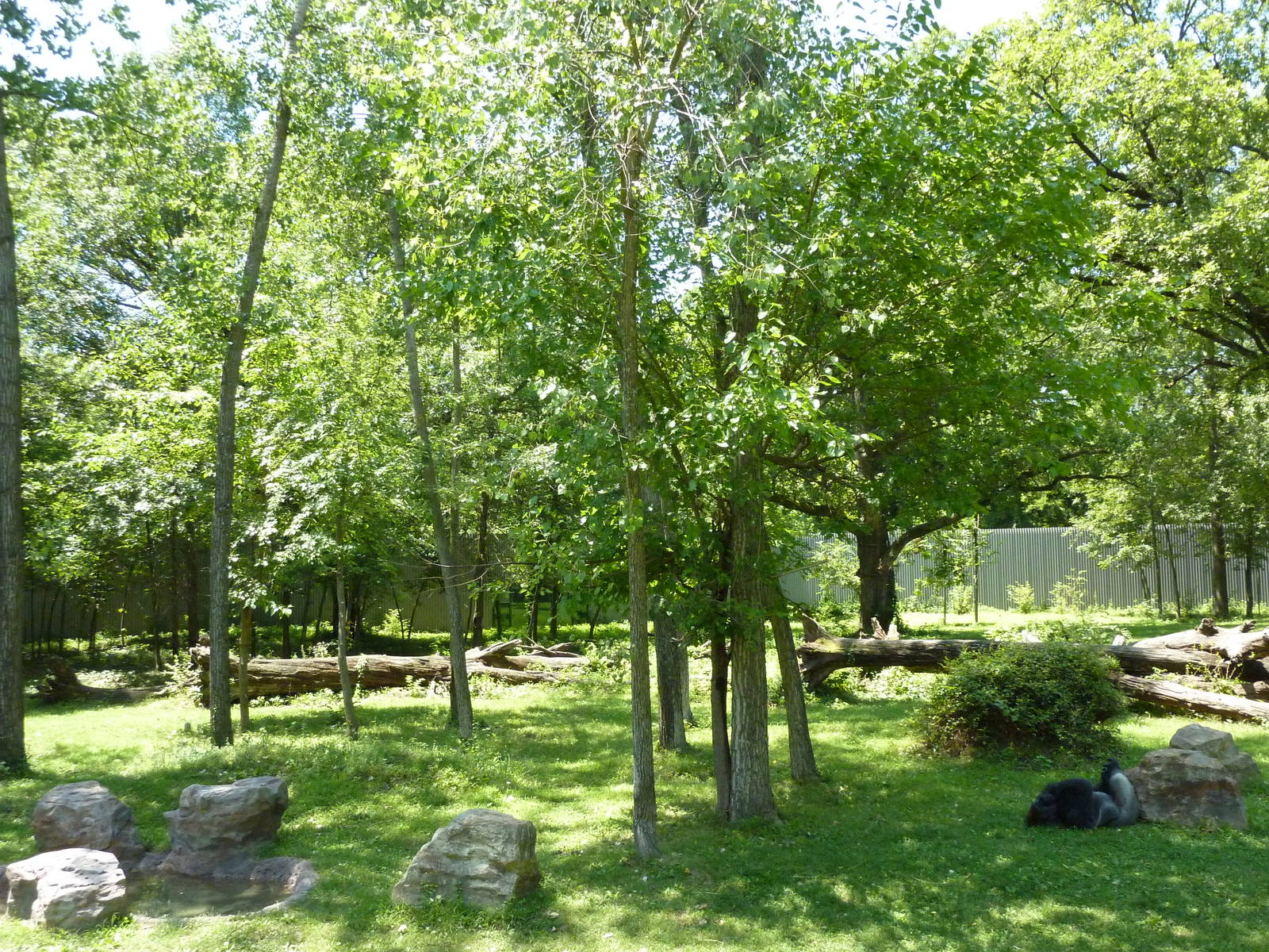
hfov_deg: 60.0
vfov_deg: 46.8
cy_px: 476
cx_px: 634
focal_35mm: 30
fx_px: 1100
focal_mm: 5
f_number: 3.4
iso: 400
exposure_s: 1/500
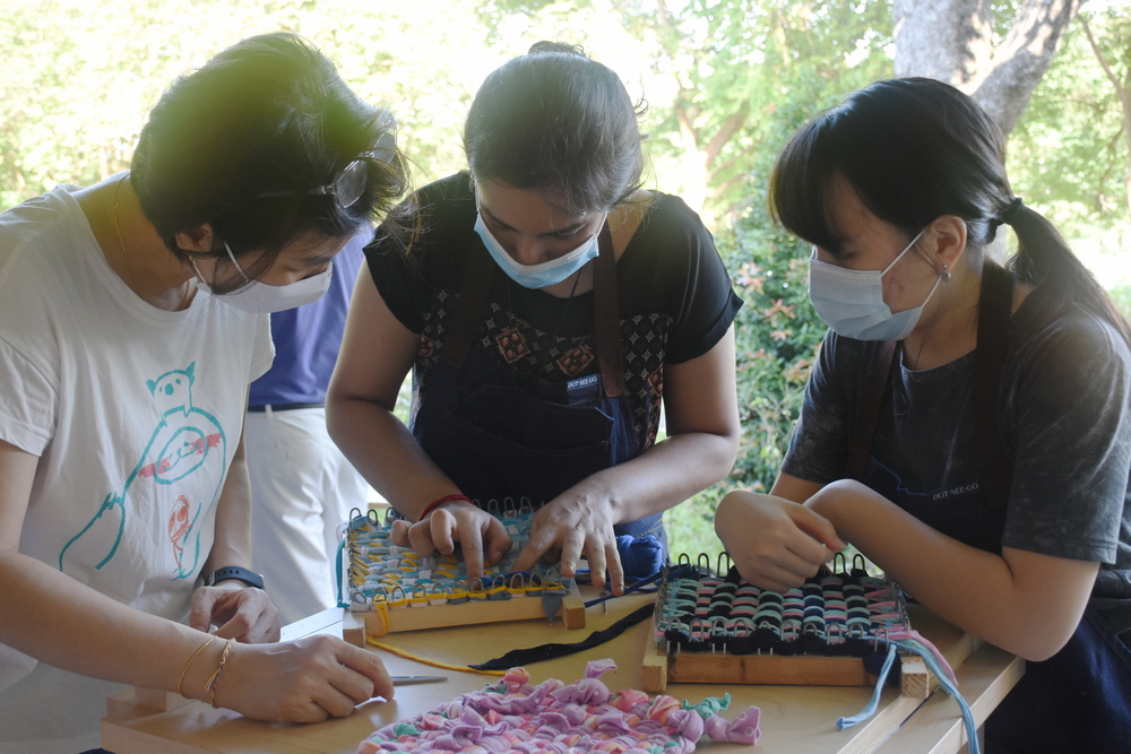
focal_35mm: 45
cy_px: 377
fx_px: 1414
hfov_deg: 43.6
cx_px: 566
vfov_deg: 29.9
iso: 800
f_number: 5.6
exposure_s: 1/80
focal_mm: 30
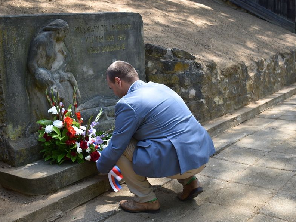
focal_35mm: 47
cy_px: 118
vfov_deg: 31.1
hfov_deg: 40.6
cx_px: 169
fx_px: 399
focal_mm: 25
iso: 100
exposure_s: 1/100
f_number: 5
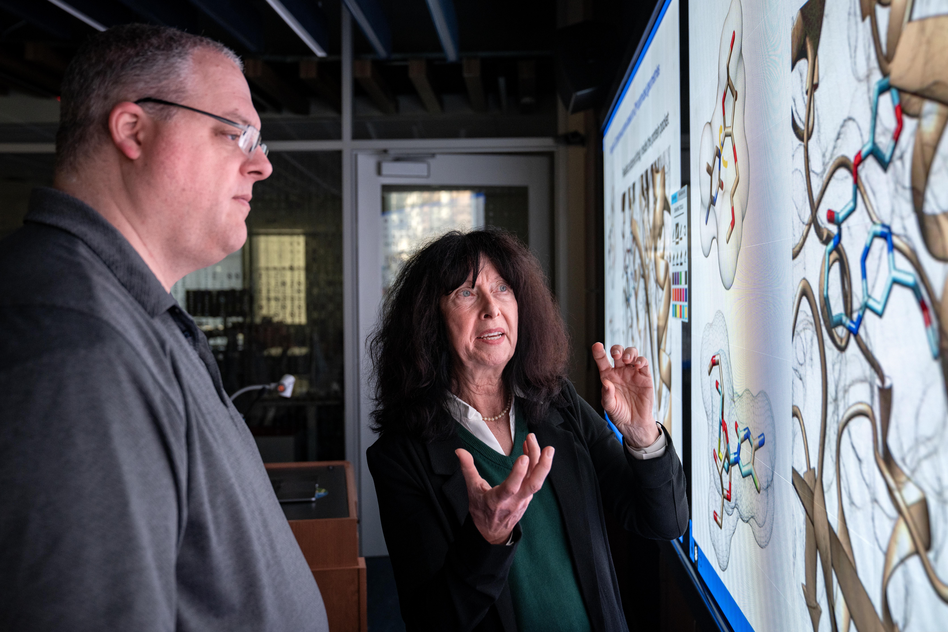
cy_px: 316
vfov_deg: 37.8
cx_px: 474
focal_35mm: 35
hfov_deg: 54.4
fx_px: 922
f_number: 3.5
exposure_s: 1/250
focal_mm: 35
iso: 1000
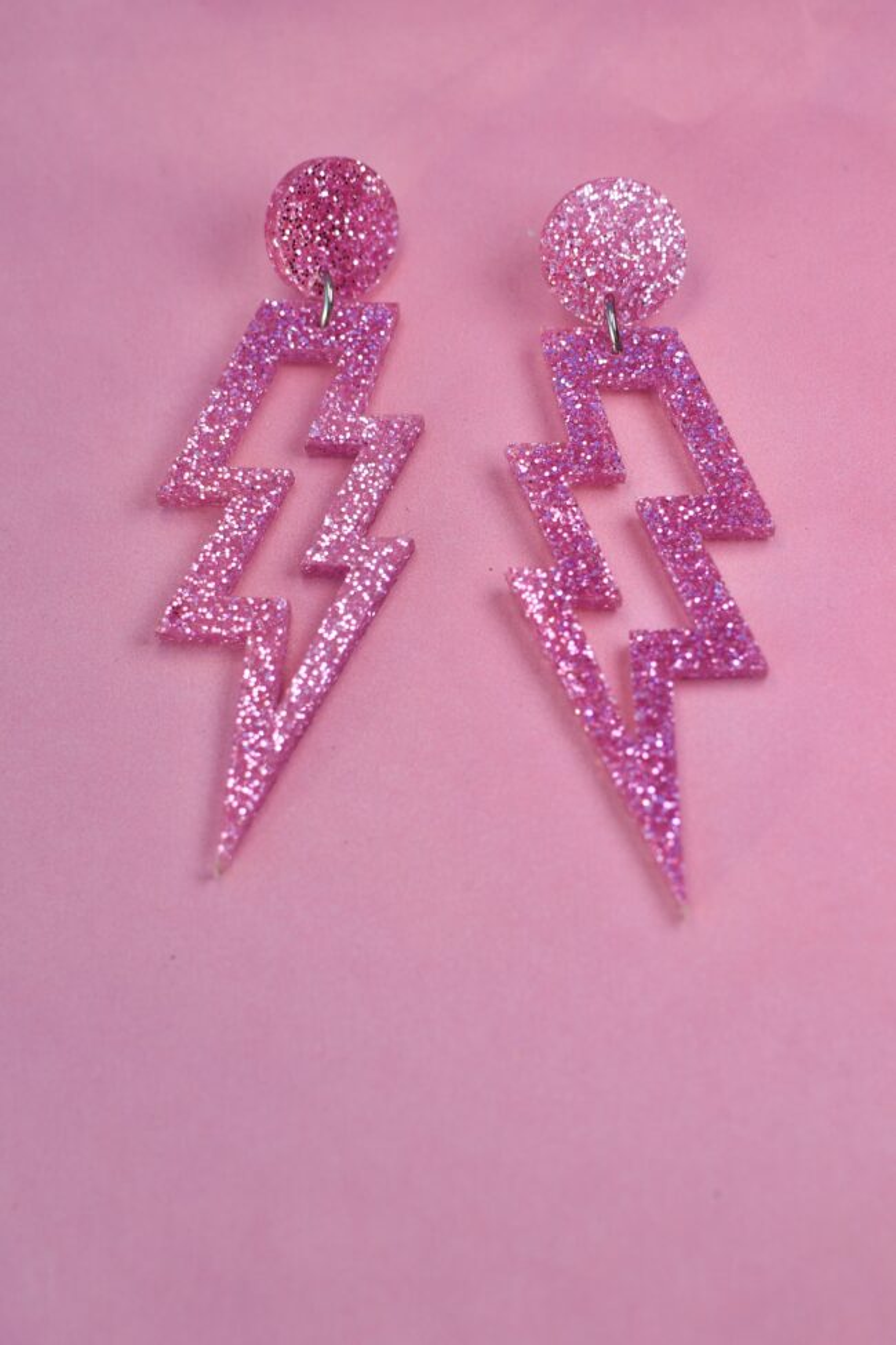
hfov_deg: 26.0
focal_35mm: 52
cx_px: 448
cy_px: 672
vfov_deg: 38.2
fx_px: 1941
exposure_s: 1/640
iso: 200
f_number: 4.5
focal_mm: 35
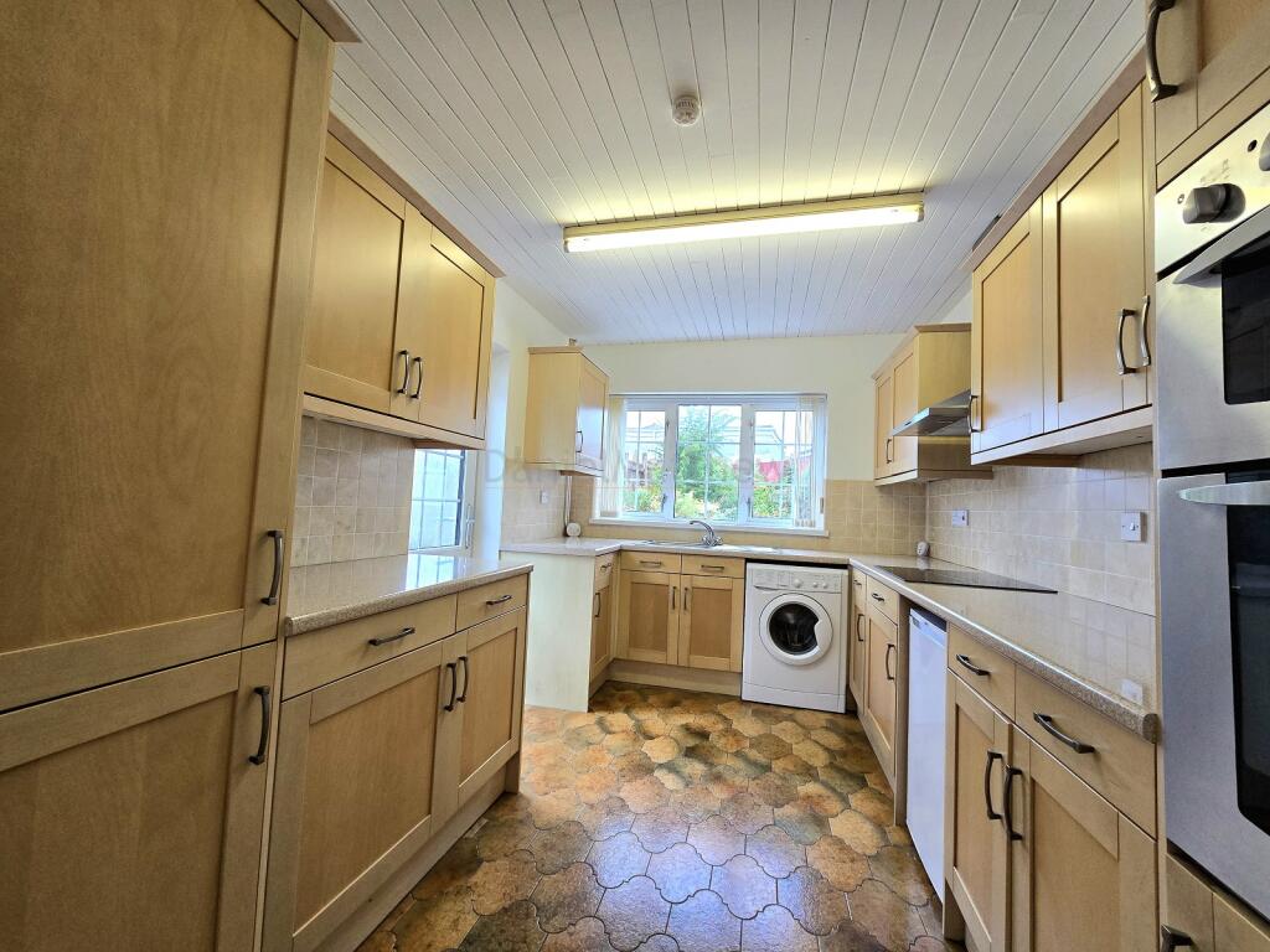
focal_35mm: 13
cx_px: 635
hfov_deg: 106.2
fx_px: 477
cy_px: 476
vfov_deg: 89.9
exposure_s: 1/100
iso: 100
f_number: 2.2
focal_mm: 2.2
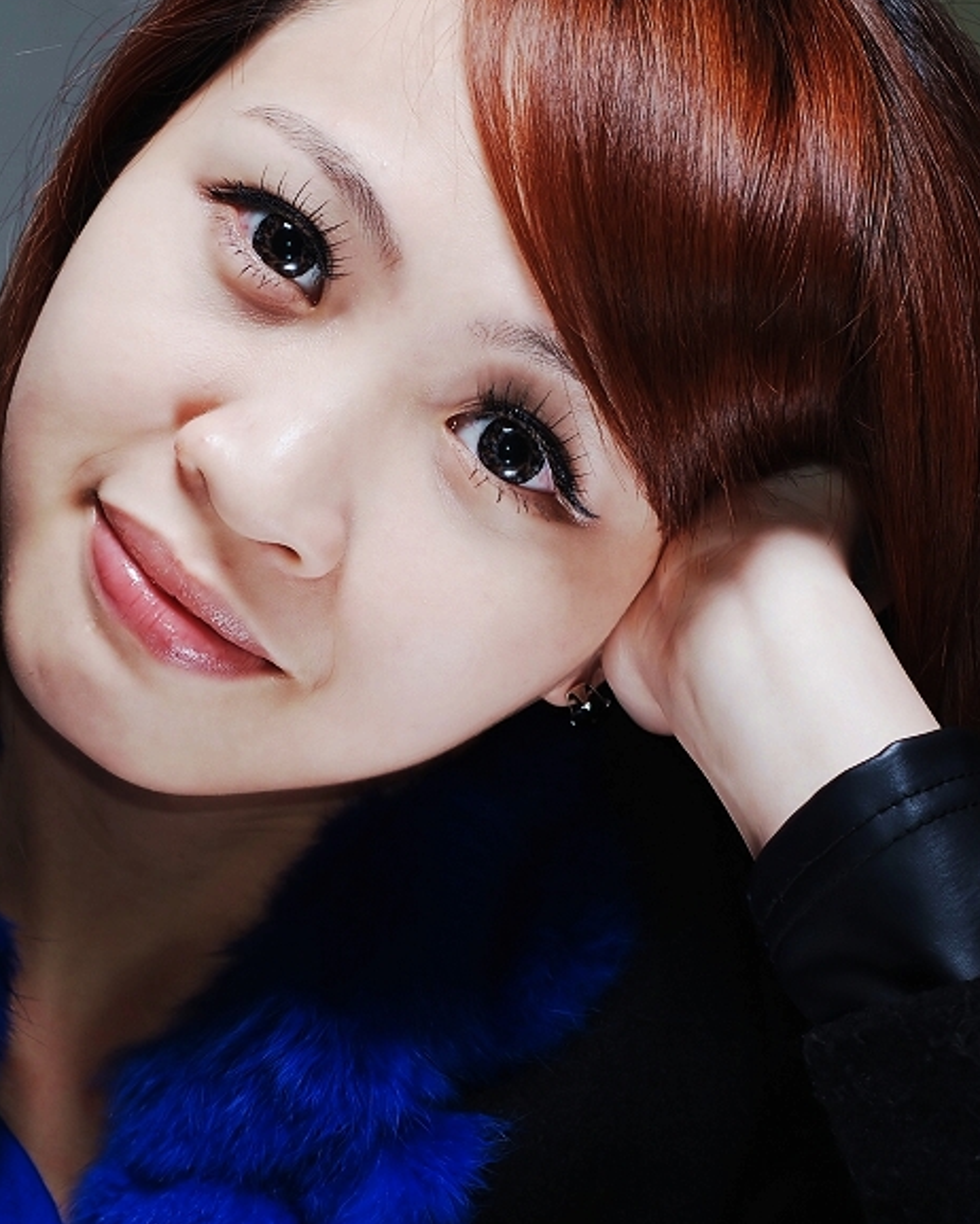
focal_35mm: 125
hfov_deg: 12.3
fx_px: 4530
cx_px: 193
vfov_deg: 15.4
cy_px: 667
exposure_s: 1/160
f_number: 8
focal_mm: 50
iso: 100
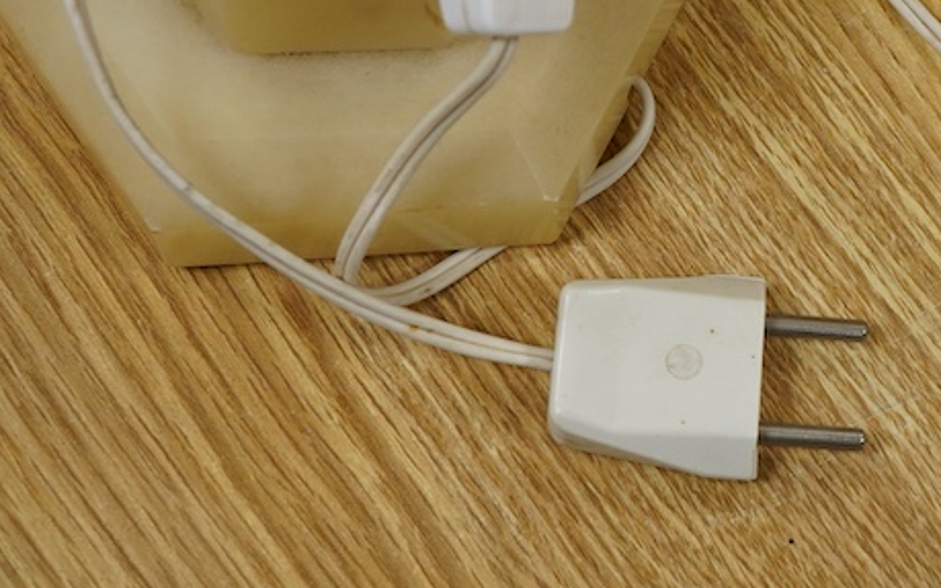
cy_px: 195
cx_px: 824
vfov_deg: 14.5
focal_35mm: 90
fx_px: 2308
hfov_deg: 22.5
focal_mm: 30
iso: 1250
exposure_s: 1/125
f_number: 9
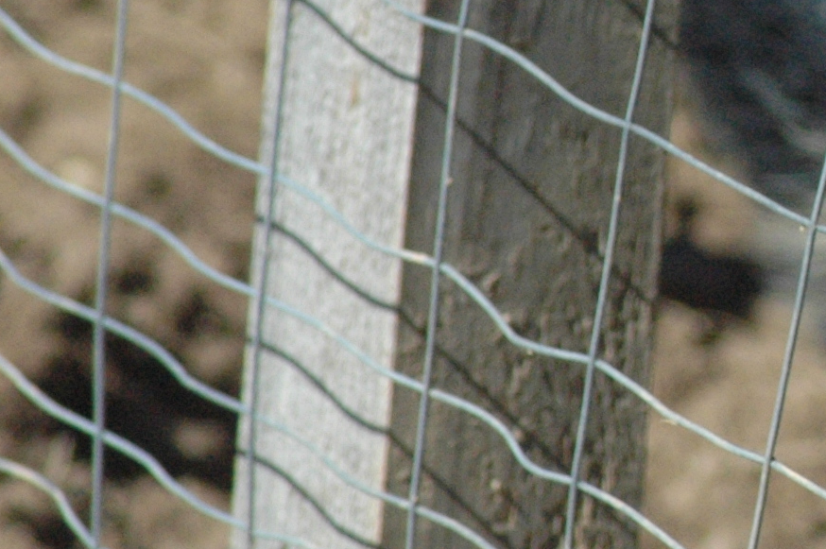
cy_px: 101
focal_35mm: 1033
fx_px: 23679
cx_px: 1248
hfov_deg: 2.0
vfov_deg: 1.3
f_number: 10
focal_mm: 200
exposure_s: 1/1600
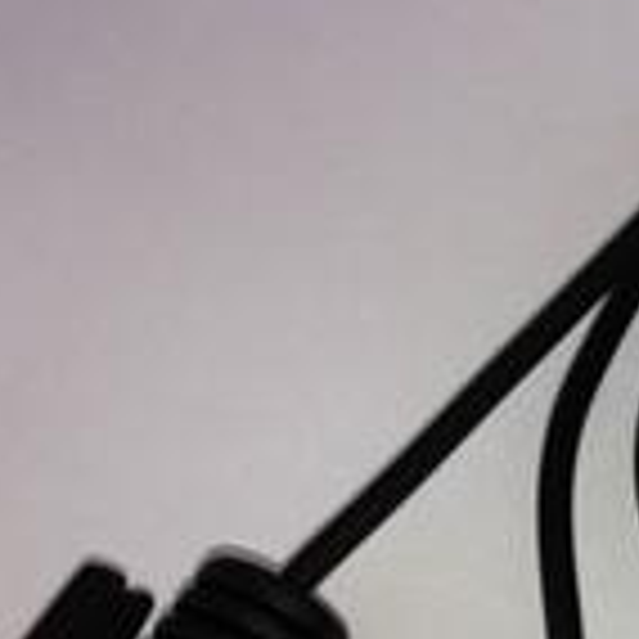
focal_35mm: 96
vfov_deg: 17.5
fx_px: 2005
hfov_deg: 16.6
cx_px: 943
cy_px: 711
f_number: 2.4
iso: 50
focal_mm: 4.13
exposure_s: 1/208
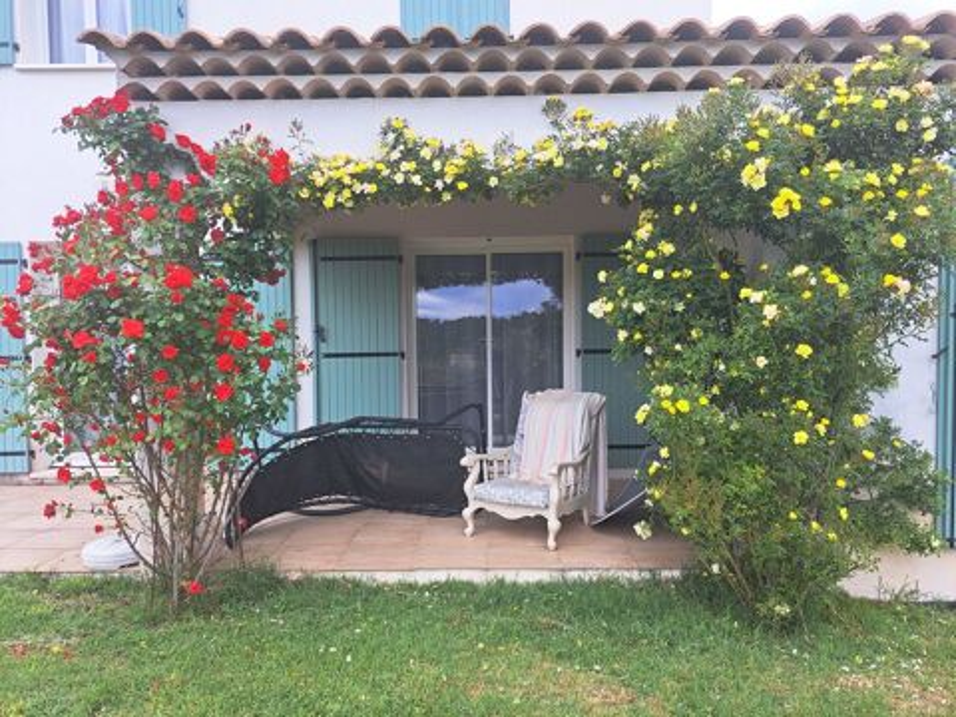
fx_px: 663
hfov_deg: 71.6
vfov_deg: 56.8
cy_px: 358
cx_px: 478
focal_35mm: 24
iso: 50
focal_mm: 5.23
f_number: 1.8
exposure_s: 1/459
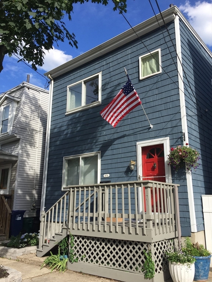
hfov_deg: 48.2
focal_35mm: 29
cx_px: 106
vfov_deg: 61.7
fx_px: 237
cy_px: 141
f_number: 2.2
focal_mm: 4.15
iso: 32
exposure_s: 1/1199
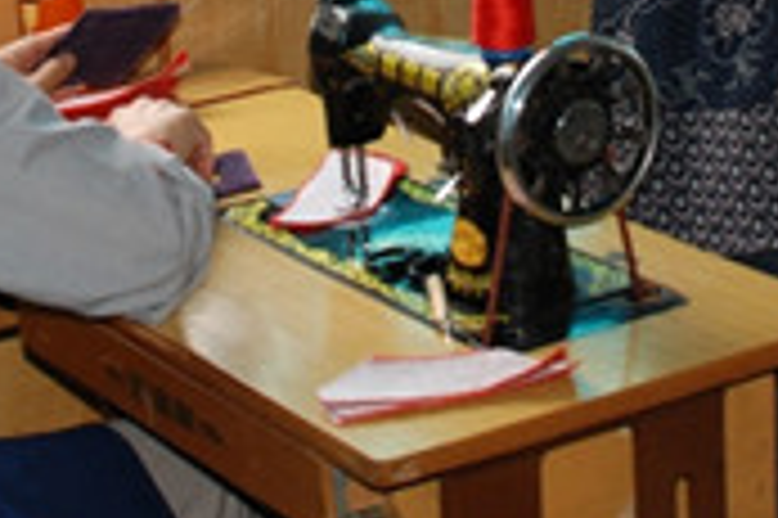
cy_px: -214
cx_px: 427
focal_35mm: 125
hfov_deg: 16.4
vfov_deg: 10.6
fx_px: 2699
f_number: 4
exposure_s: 1/160
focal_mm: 24
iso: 400
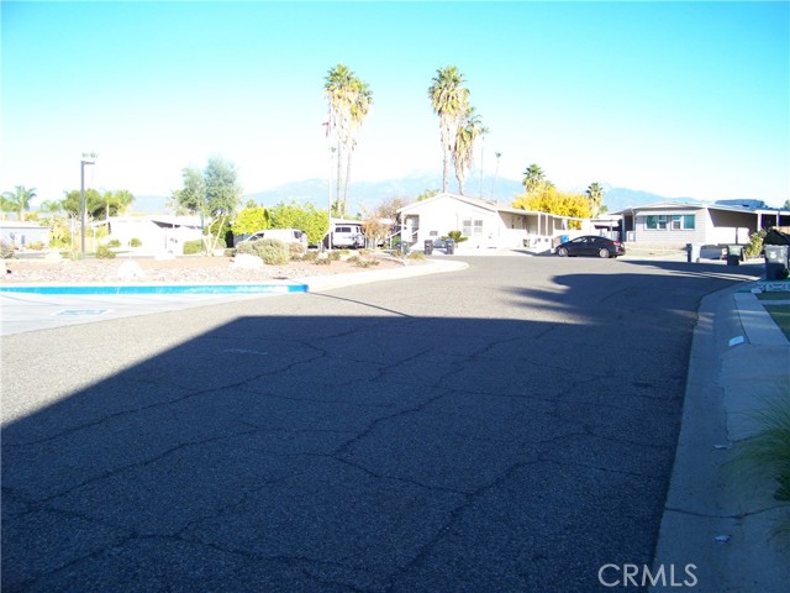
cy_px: 296
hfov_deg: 55.4
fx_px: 753
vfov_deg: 42.9
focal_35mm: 33
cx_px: 395
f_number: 2.8
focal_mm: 5.85
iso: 64
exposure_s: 1/250
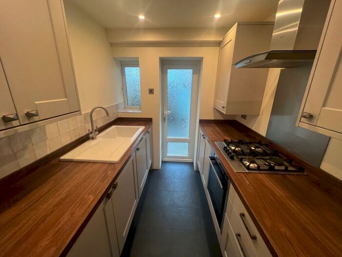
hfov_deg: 106.2
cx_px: 171
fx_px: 128
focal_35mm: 13
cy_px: 128
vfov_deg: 89.9
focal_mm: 1.57
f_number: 1.8
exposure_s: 1/100
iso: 160
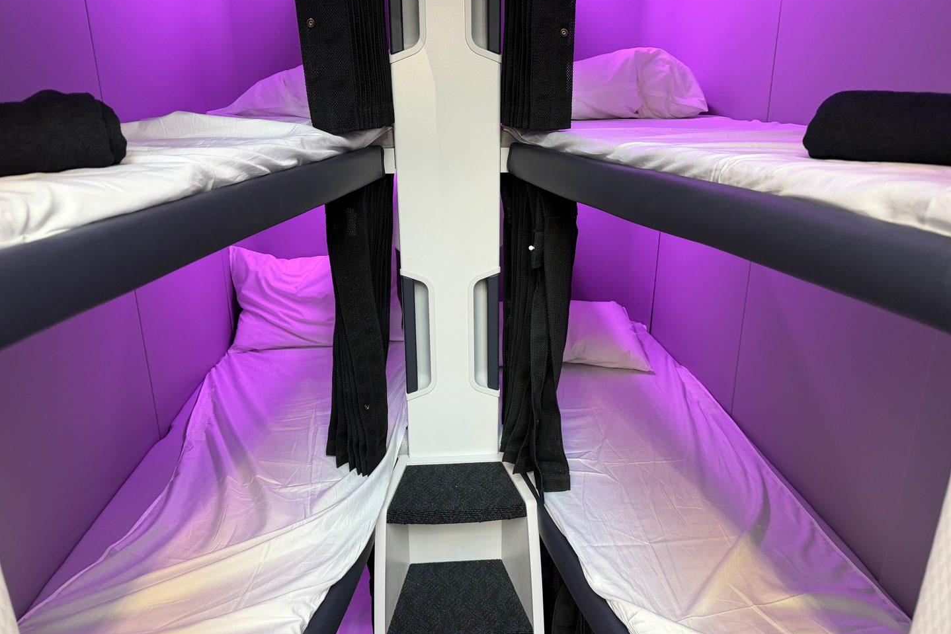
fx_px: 660
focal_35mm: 25
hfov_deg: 71.5
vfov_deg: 51.3
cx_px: 476
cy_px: 327
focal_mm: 6.76
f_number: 1.78
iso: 200
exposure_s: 1/89
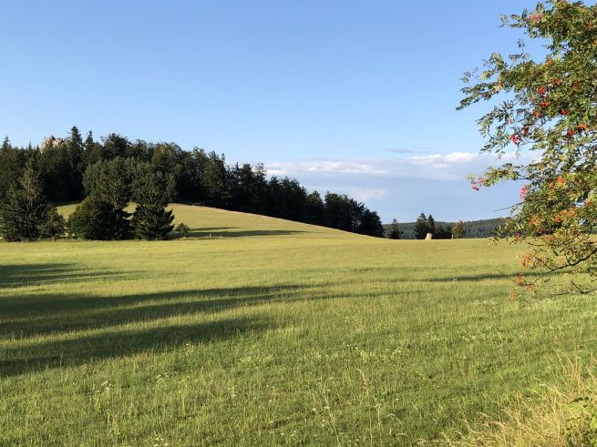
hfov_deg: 40.3
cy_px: 222
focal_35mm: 47
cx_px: 255
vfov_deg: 30.9
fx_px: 810
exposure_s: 1/1066
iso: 20
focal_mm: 3.99
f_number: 1.8
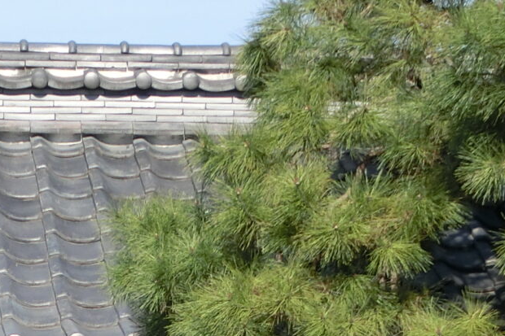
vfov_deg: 6.6
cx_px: -30
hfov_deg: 10.1
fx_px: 2833
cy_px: 605
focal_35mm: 202
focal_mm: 8.29
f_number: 4.2
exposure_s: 1/500
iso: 80
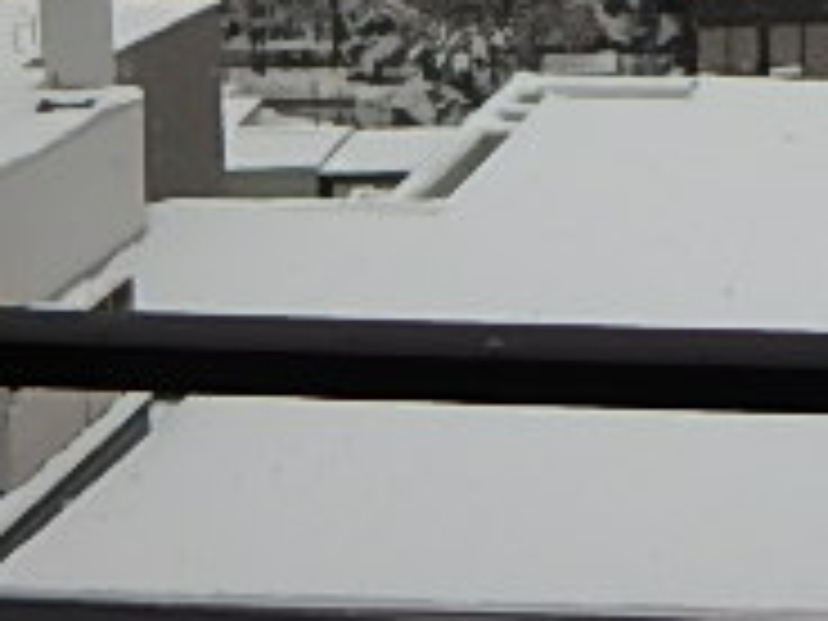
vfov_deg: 18.4
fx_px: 1746
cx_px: 972
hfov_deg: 24.4
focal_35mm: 73
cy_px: -248
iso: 125
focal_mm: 3.7
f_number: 3.5
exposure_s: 1/125
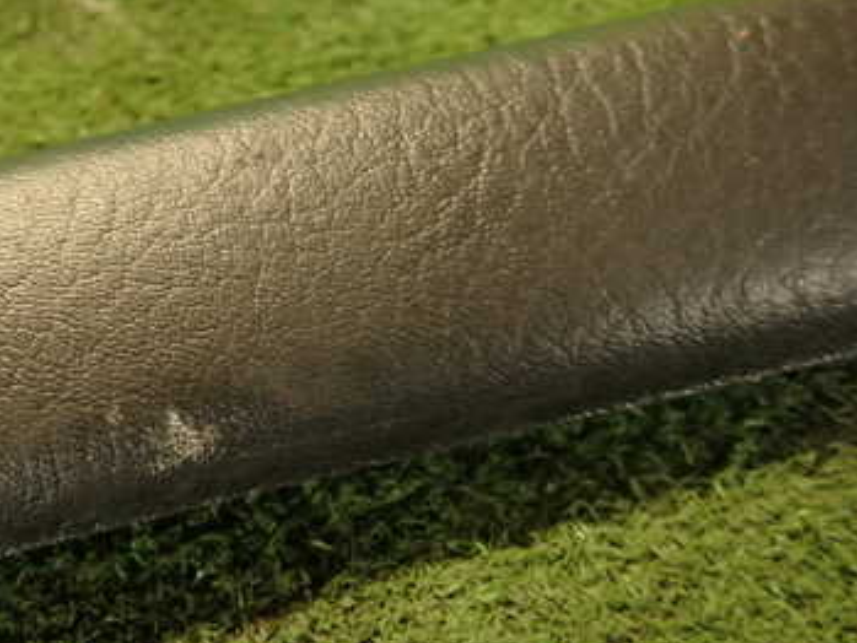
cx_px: 125
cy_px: 388
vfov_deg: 33.5
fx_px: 1065
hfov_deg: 41.2
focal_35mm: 43
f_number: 2
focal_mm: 4.5
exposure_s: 1/30
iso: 400
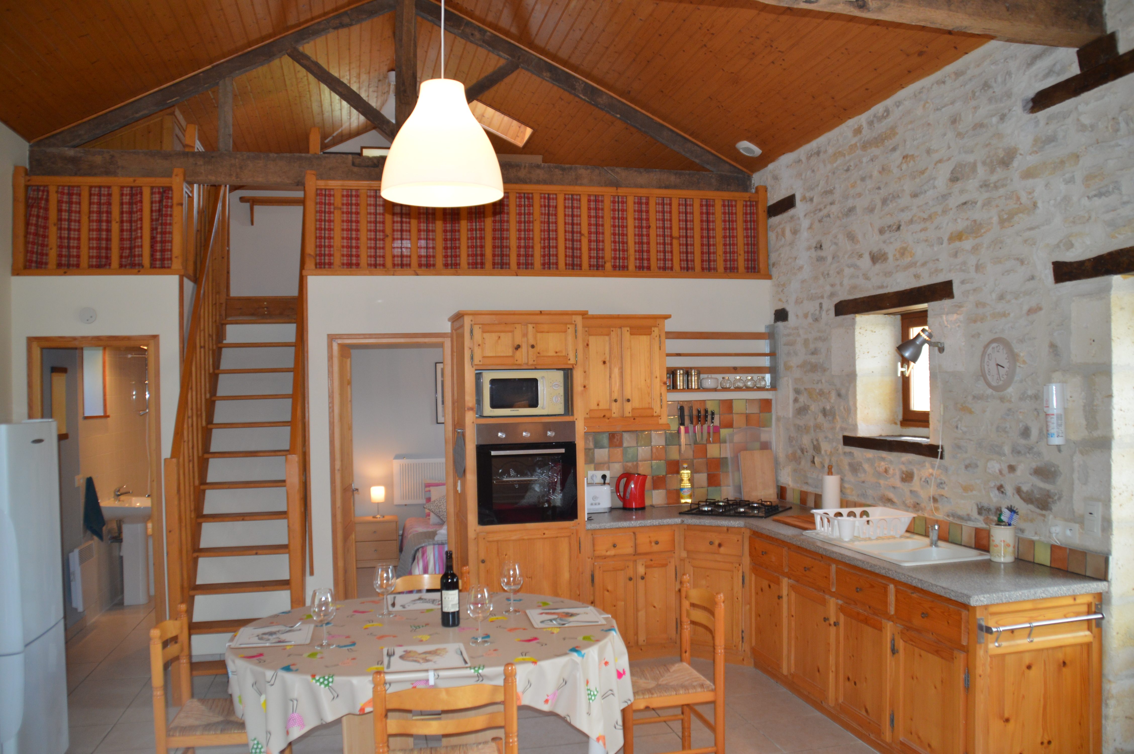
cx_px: 567
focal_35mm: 27
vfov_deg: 47.8
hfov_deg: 67.4
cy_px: 377
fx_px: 850
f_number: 4
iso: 400
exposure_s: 1/100
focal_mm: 18
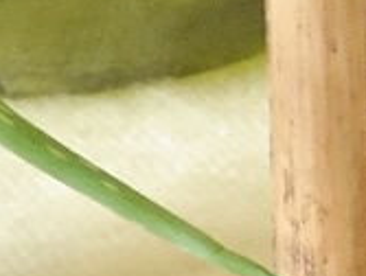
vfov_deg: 3.7
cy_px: -112
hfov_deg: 4.9
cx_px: 837
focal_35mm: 397
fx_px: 4207
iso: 800
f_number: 5.6
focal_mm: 26
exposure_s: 1/30
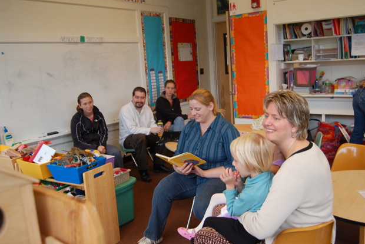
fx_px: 345
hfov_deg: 55.8
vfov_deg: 38.9
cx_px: 184
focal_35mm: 34
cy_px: 121
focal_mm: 22
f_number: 4
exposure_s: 1/60
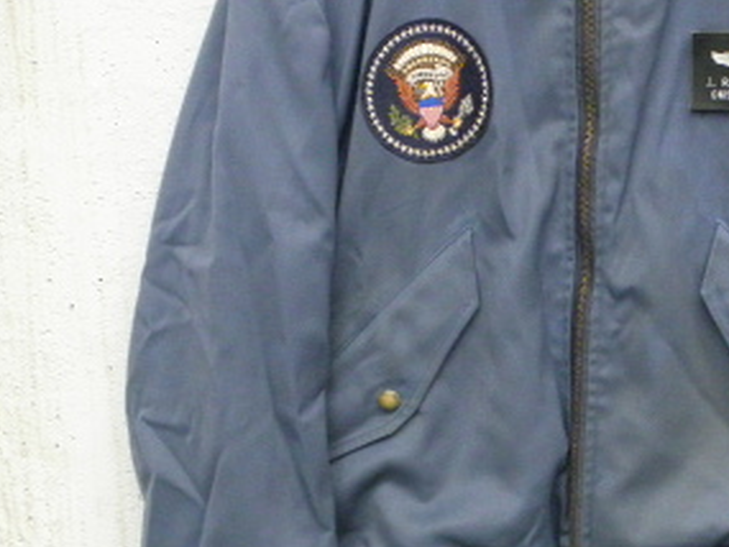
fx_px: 1559
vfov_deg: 19.9
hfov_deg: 25.8
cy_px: 268
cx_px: 599
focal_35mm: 74
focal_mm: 5.9
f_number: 3.6
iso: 400
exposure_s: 1/250
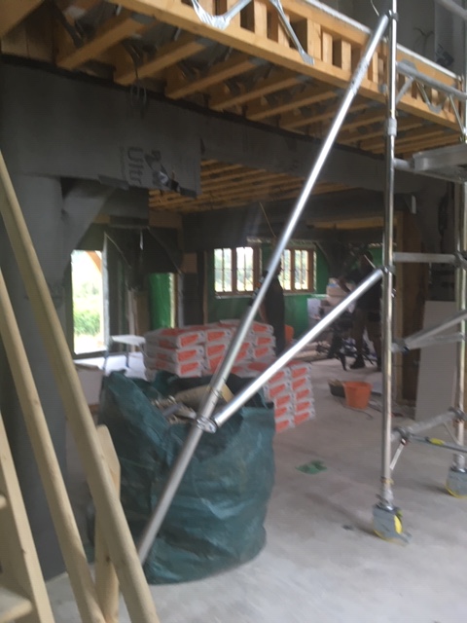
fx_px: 522
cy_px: 312
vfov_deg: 61.7
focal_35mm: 29
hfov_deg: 48.2
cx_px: 234
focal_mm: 4.15
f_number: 2.2
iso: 80
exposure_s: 1/33
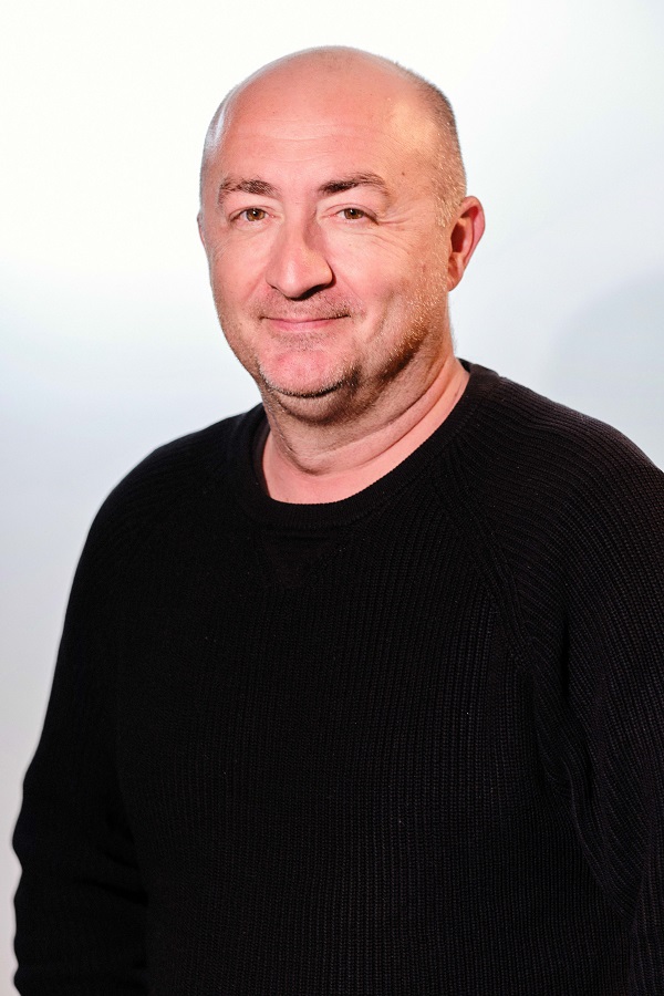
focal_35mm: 135
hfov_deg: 10.2
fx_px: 3735
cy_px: 498
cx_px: 332
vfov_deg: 15.2
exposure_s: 1/160
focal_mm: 90
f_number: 2.8
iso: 320
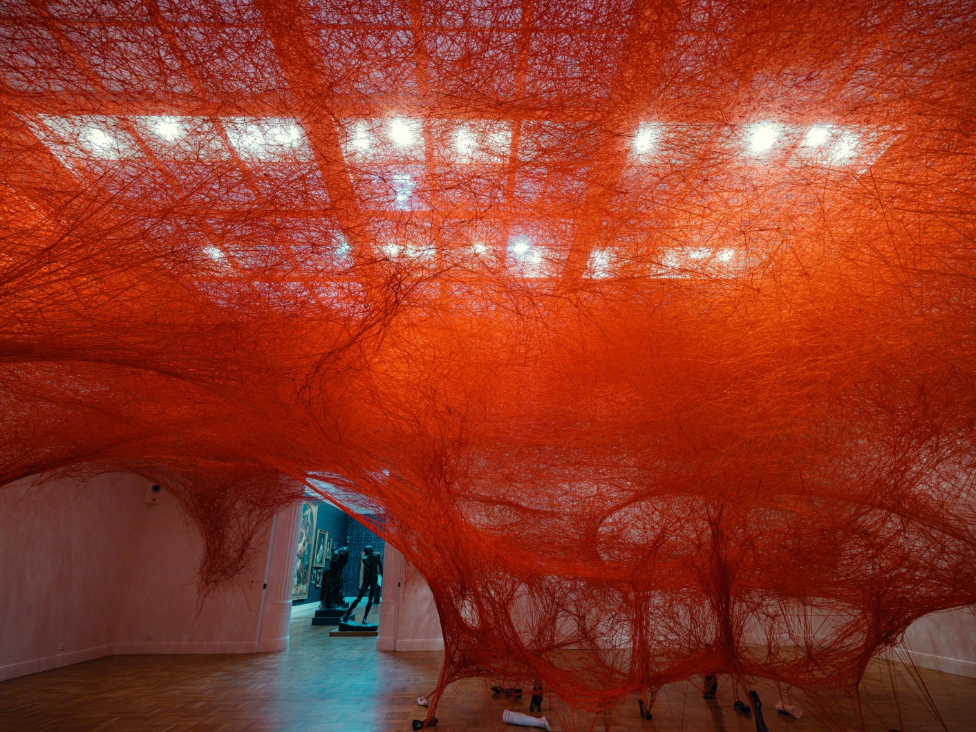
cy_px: 387
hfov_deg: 91.0
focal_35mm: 17
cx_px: 480
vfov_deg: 74.7
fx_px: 479
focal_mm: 20
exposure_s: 1/15
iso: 800
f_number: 4
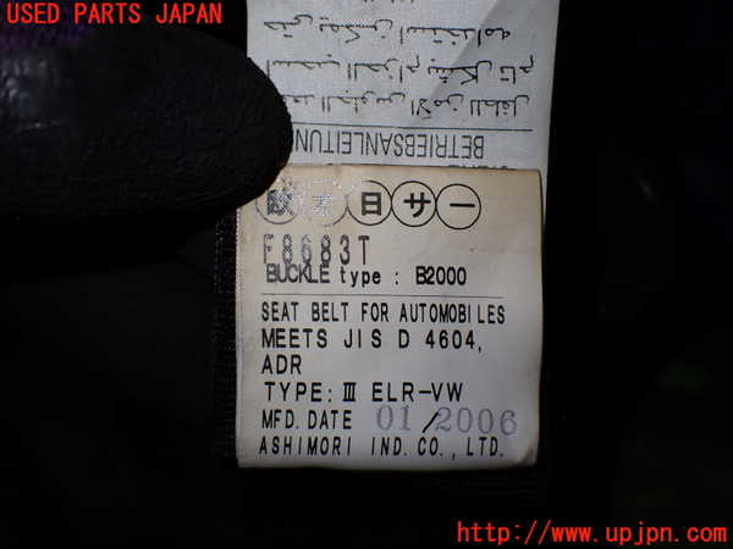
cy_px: 274
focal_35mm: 36
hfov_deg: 51.4
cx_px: 366
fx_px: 762
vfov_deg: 39.7
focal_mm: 6.37
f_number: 2.5
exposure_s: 1/160
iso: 160
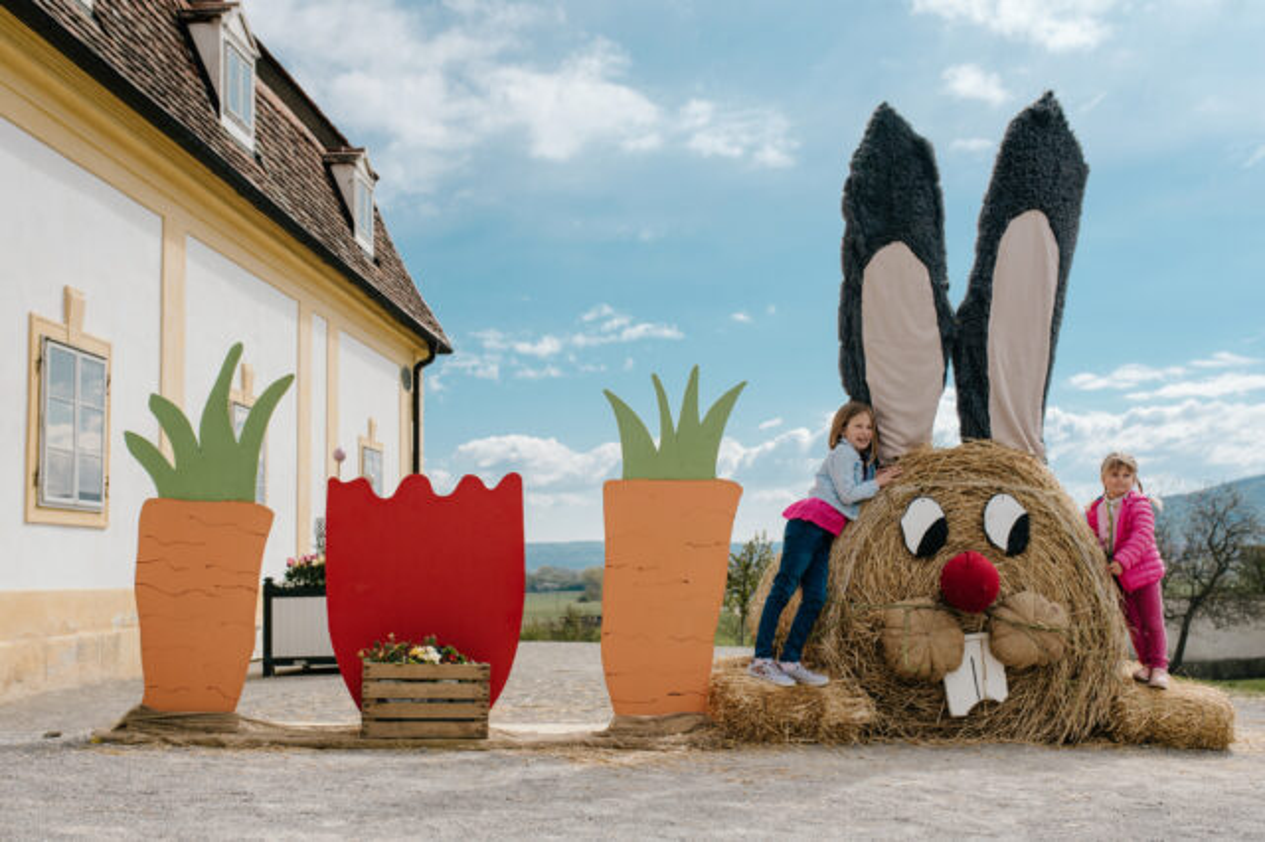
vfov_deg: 37.8
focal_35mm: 35
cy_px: 421
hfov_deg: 54.5
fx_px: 1229
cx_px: 632
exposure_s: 1/2000
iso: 100
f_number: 4
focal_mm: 35
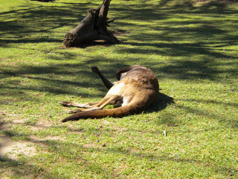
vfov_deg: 21.3
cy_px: 90
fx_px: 475
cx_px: 119
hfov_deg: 28.2
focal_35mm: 69
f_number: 4.6
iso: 133
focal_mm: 12.3
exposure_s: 1/378
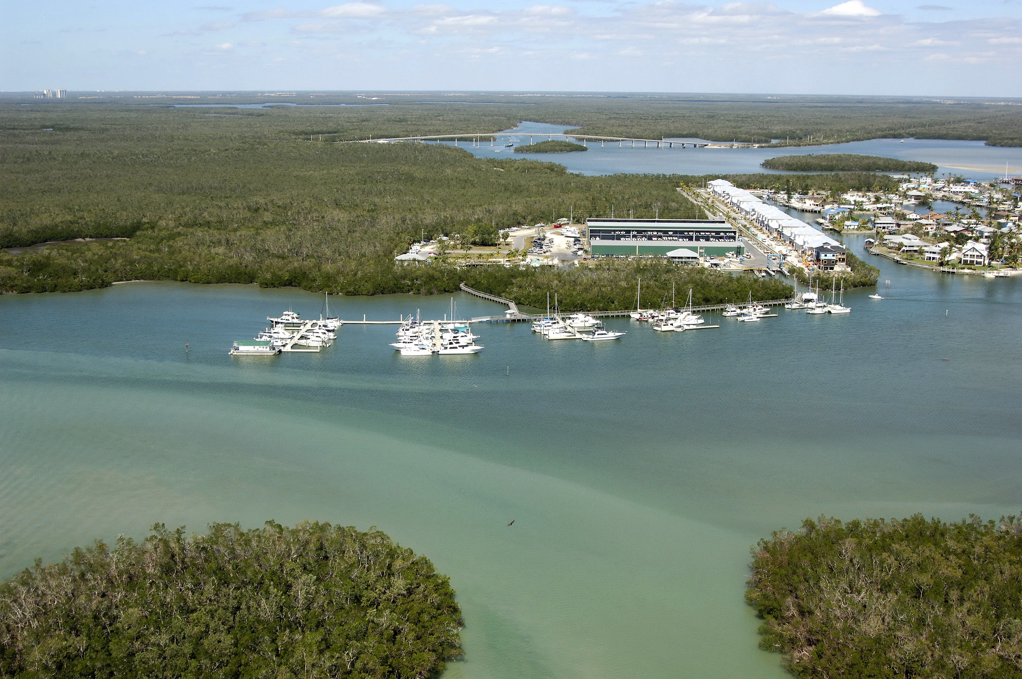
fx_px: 1233
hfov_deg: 45.0
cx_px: 511
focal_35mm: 44
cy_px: 340
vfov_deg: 30.8
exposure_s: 1/1000
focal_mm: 29
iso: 400
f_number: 8
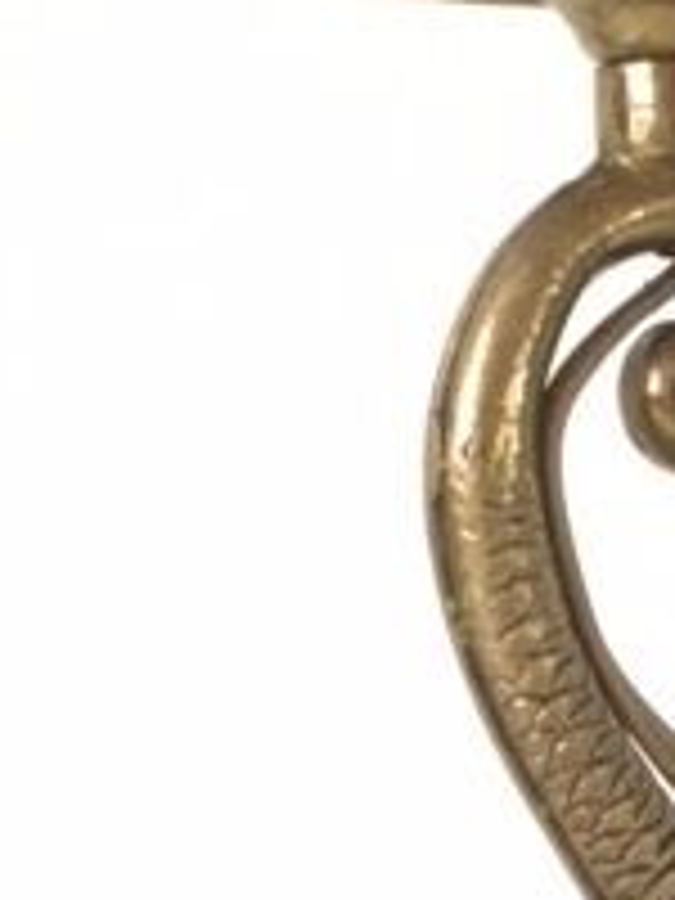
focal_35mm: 93
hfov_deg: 15.6
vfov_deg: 20.6
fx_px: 2418
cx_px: 680
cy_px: 824
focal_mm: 4.15
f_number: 2.2
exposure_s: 1/33
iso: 320
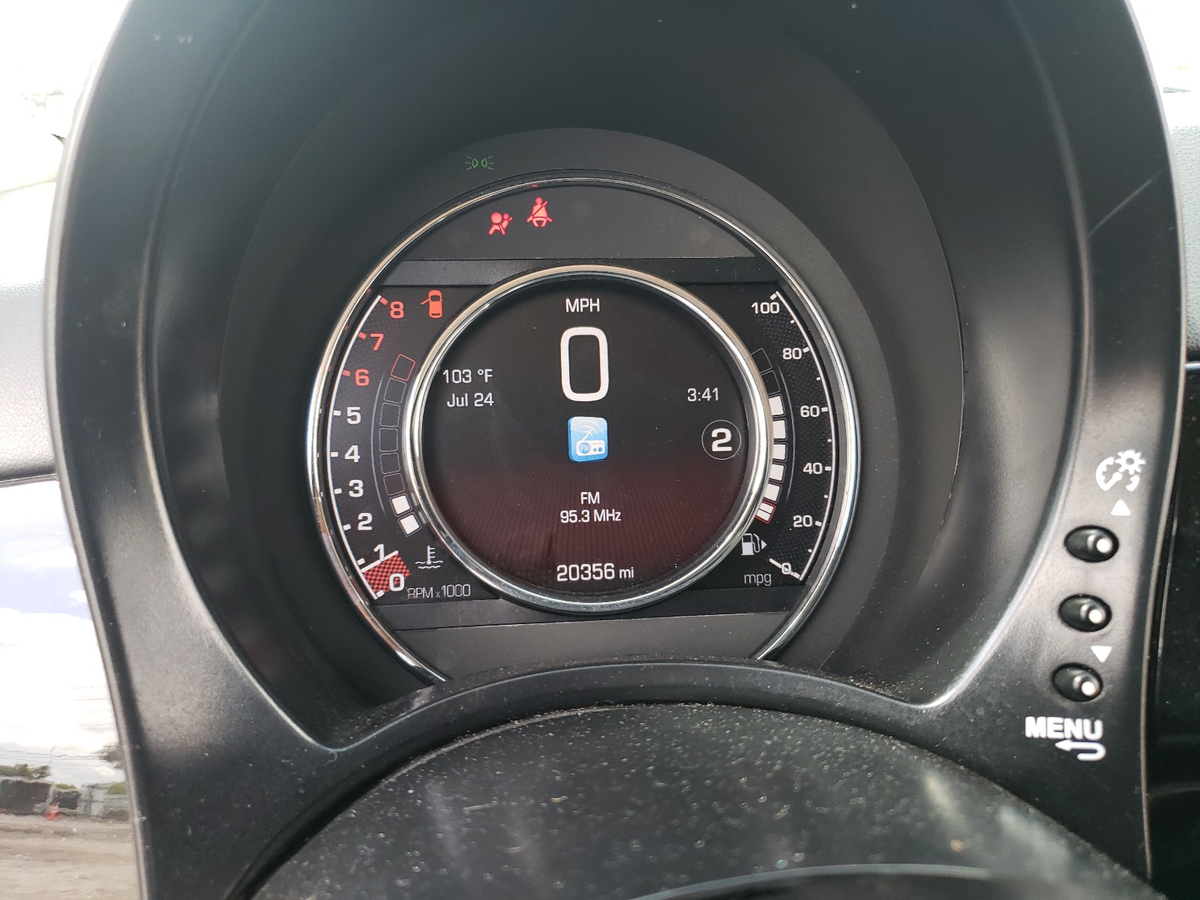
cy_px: 450
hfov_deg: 67.3
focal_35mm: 26
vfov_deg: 53.1
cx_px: 600
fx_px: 901
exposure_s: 1/120
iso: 78
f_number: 1.5
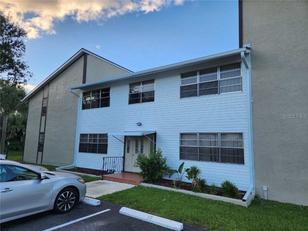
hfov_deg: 73.9
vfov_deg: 58.9
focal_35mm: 23
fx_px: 205
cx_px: 154
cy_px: 116
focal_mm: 5.4
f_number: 1.8
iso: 20
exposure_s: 1/438
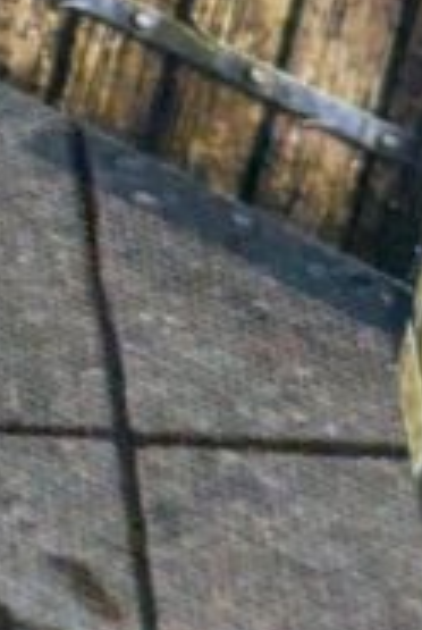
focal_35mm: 276
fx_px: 4835
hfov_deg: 4.7
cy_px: -240
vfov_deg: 7.4
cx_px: -1058
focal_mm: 6.81
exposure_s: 1/50
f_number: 1.85
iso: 1514
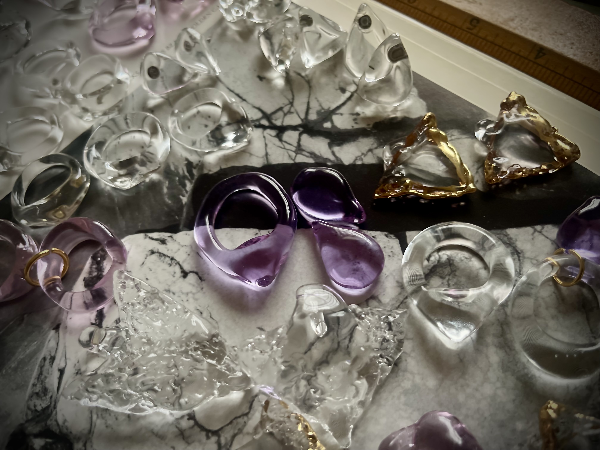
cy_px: 225
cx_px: 300
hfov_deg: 67.3
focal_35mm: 26
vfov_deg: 53.1
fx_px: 451
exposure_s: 1/51
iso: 500
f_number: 1.6
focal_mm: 5.1
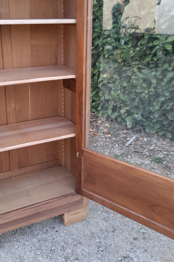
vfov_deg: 48.0
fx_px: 290
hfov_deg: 33.2
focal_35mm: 40
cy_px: 99
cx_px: 62
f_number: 2
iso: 20
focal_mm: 4.6
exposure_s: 1/50
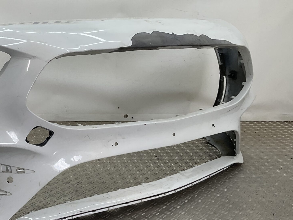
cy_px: 97
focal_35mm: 51
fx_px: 432
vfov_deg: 28.5
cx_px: 41
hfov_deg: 35.7
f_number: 1.8
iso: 16
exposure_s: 1/169
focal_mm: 3
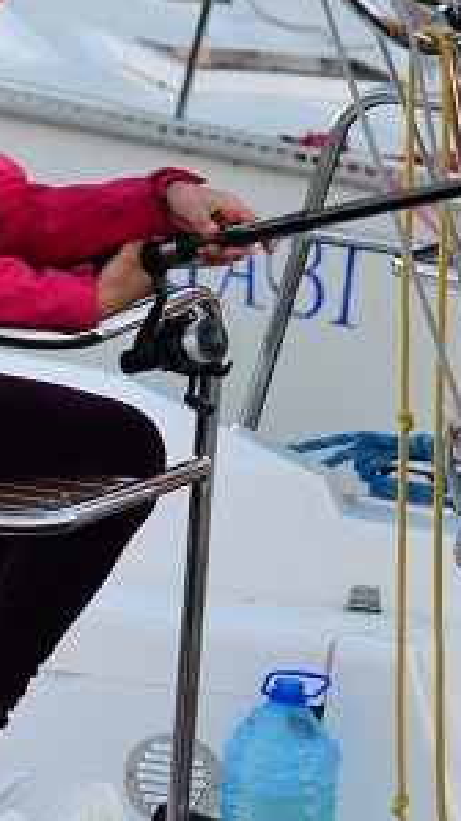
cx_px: -243
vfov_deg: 5.9
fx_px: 7982
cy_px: 573
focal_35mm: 367
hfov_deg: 3.3
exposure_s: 1/60
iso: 640
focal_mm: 70
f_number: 5
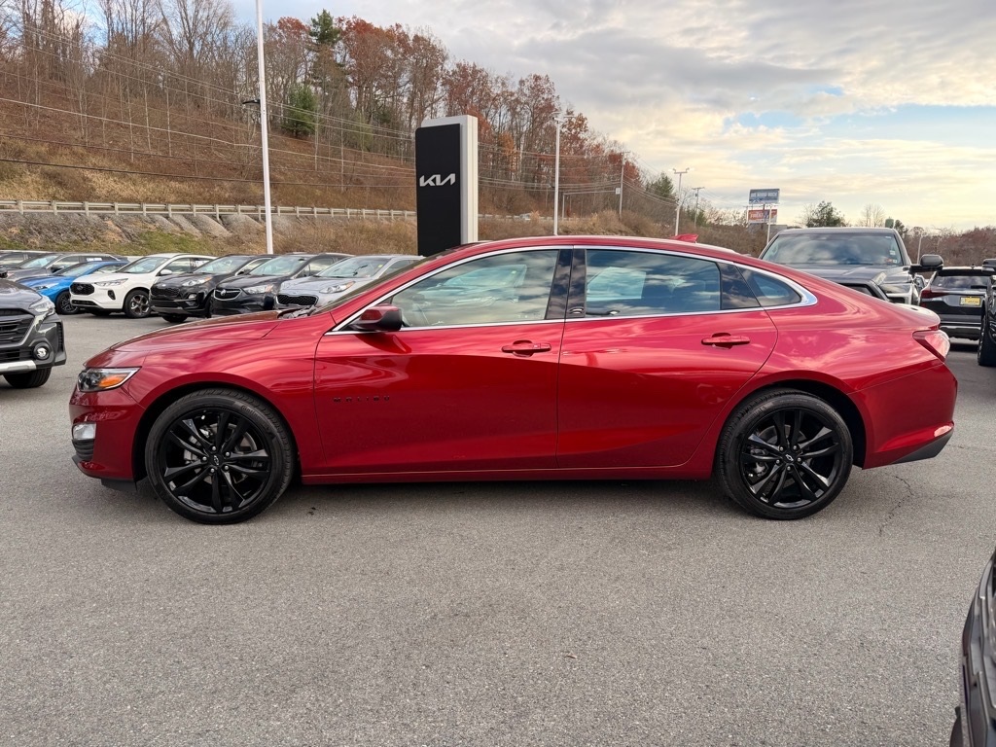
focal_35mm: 24
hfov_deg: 71.6
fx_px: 691
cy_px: 374
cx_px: 498
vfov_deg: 56.8
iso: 80
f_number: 1.78
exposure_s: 1/305
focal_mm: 6.76
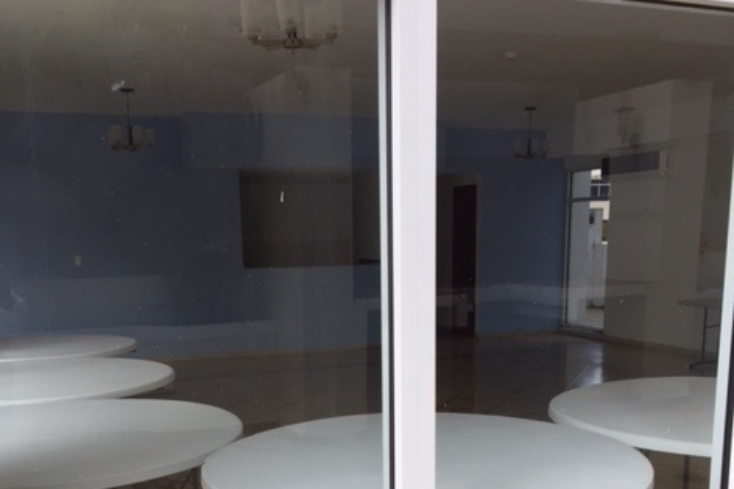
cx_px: 362
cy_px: 405
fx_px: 836
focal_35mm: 41
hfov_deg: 47.4
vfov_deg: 31.6
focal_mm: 4.15
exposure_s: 1/842
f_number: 2.2
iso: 32
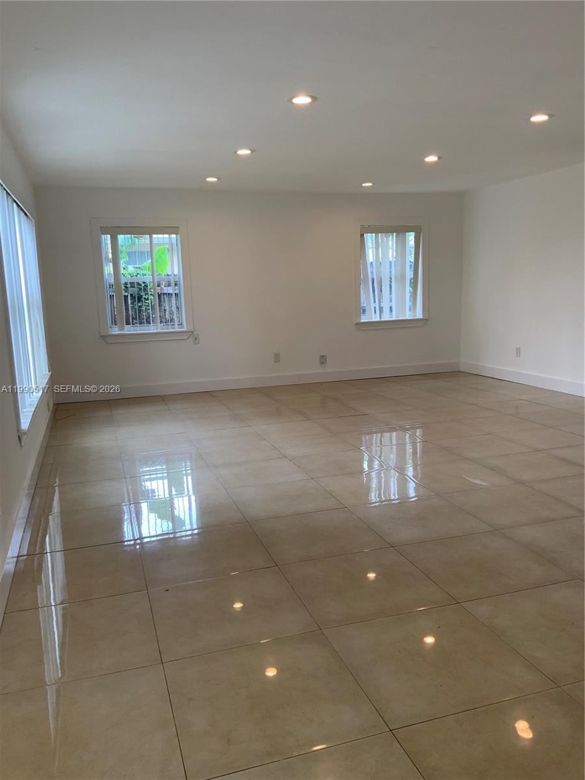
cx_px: 292
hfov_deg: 48.2
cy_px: 390
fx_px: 653
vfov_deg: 61.7
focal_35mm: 29
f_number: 1.8
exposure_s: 1/120
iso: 40
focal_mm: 3
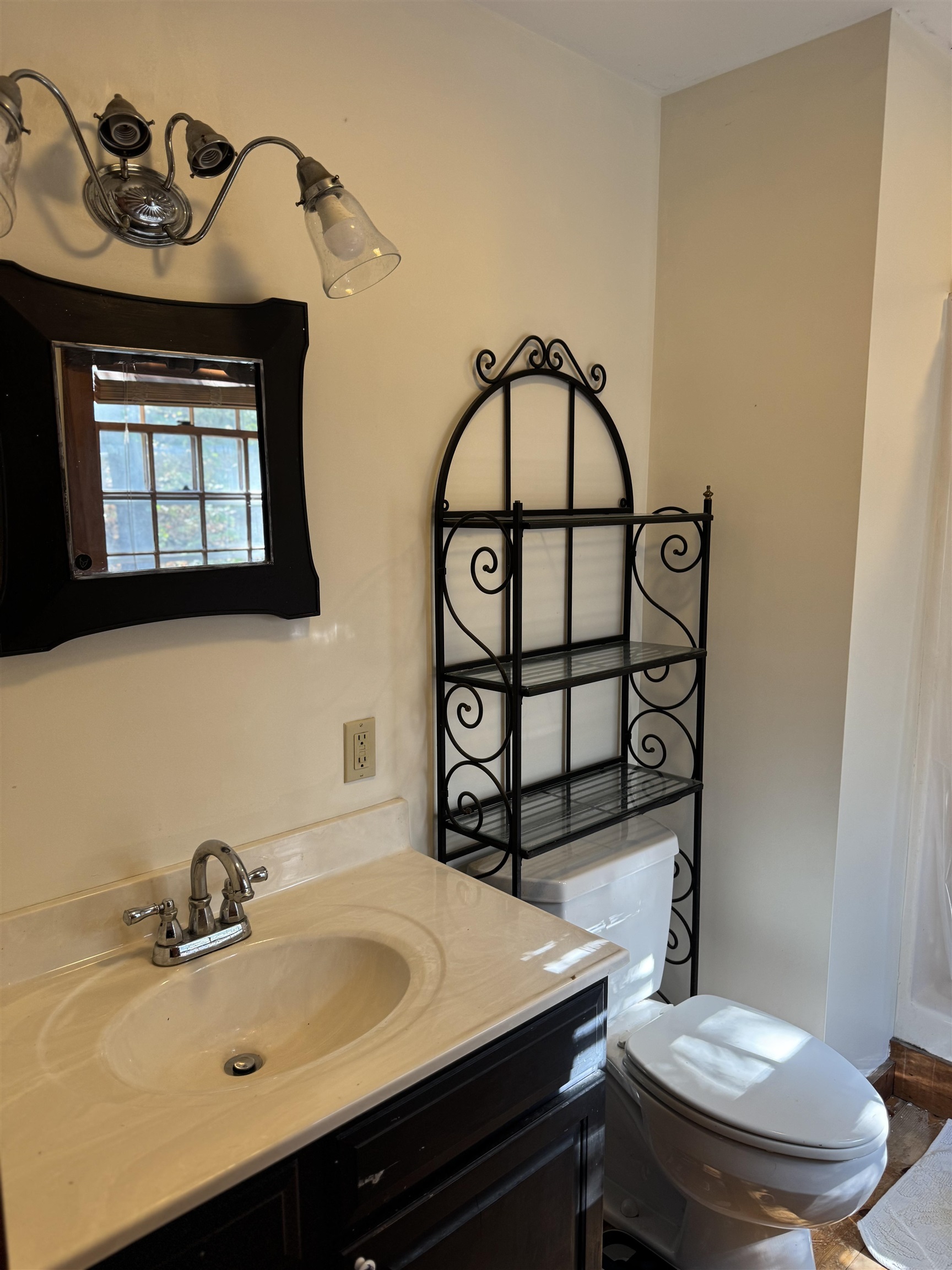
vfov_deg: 71.6
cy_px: 635
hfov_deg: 56.8
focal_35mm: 24
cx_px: 476
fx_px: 880
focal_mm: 6.76
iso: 125
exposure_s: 1/60
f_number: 1.78
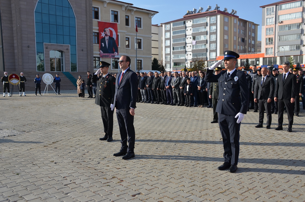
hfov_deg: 53.2
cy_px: 101
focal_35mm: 36
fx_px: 304
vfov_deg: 36.7
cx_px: 152
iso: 125
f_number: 8
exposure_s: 1/250
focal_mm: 24
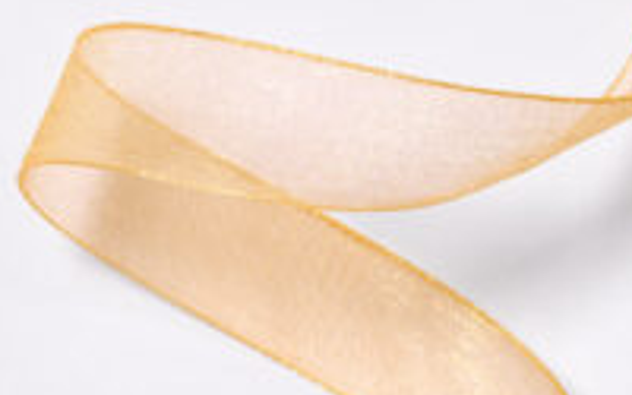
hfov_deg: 3.8
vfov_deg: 2.4
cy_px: -831
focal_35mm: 547
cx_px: 820
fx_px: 9422
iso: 100
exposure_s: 1/160
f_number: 13
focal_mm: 105
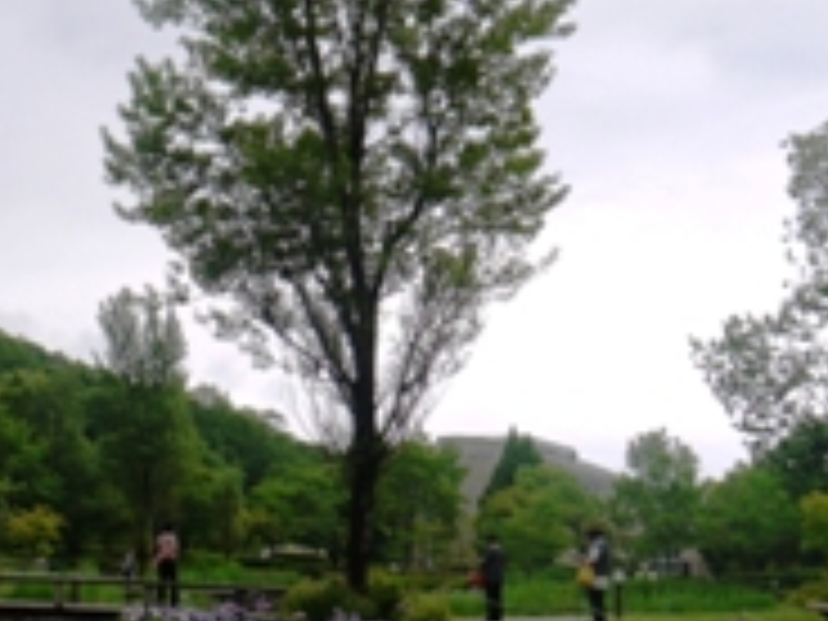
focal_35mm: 78
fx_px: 1866
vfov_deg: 18.8
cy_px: 207
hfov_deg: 23.7
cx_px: -45
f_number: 5.6
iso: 100
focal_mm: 16
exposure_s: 1/200
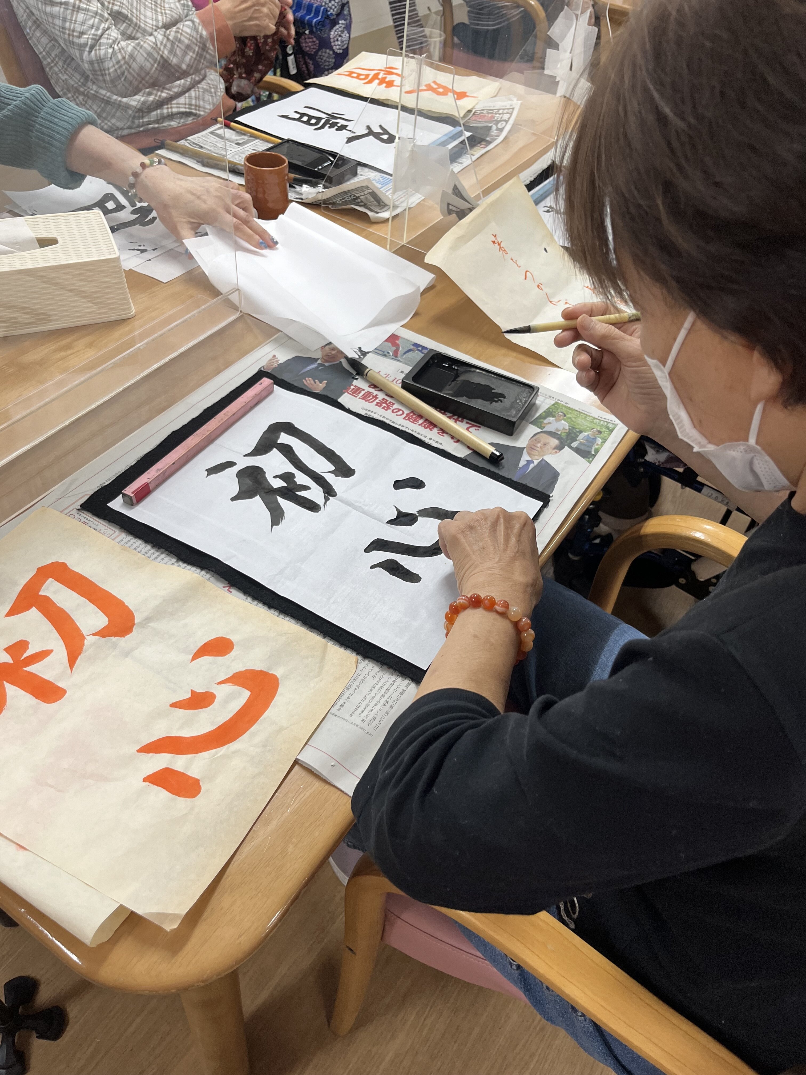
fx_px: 807
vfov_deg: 67.3
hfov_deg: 53.1
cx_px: 403
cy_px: 538
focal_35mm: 26
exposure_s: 1/120
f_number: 1.6
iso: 125
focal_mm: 5.1
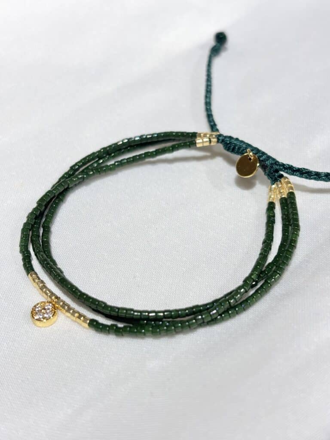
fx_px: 661
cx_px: 165
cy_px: 220
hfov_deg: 28.0
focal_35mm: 52
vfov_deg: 36.8
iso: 32
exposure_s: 1/271
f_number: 1.6
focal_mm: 5.96
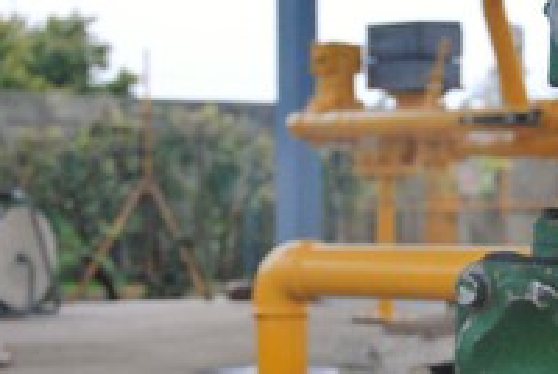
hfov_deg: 16.1
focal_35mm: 126
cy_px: 246
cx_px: 458
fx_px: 1956
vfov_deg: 10.9
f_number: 3.8
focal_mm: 24
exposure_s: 1/60
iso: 800
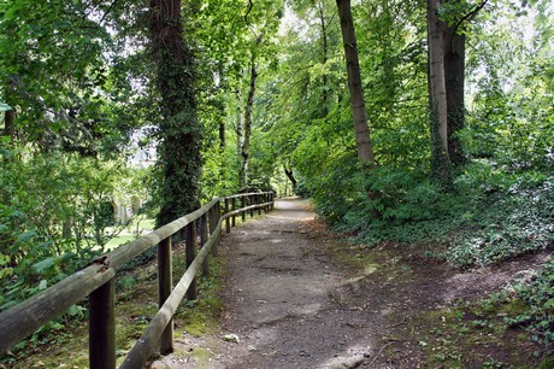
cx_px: 277
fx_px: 415
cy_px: 184
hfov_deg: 67.4
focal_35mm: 27
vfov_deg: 47.9
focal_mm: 18
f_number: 4.5
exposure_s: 1/160
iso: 500
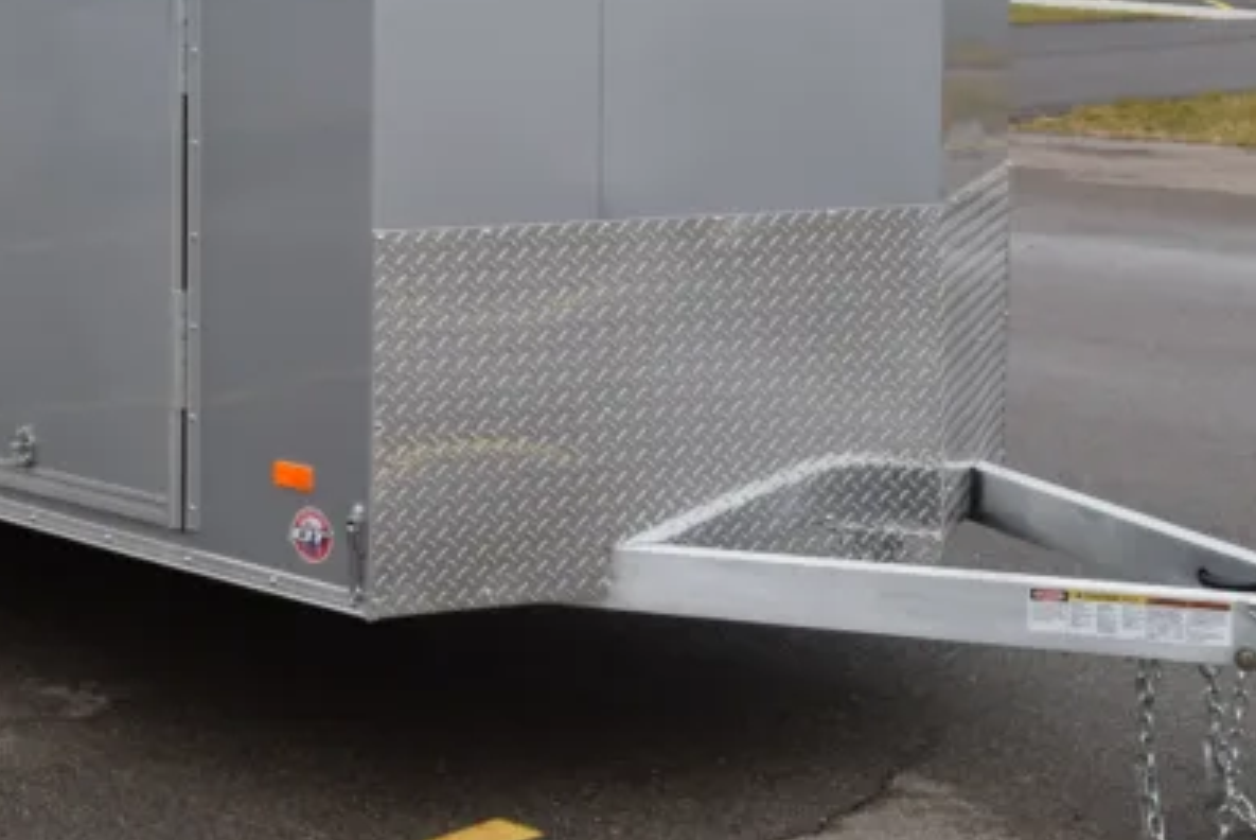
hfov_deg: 24.4
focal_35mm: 82
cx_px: 296
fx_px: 2863
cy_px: 40
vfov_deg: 16.4
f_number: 8
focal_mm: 27
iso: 400
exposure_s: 1/250
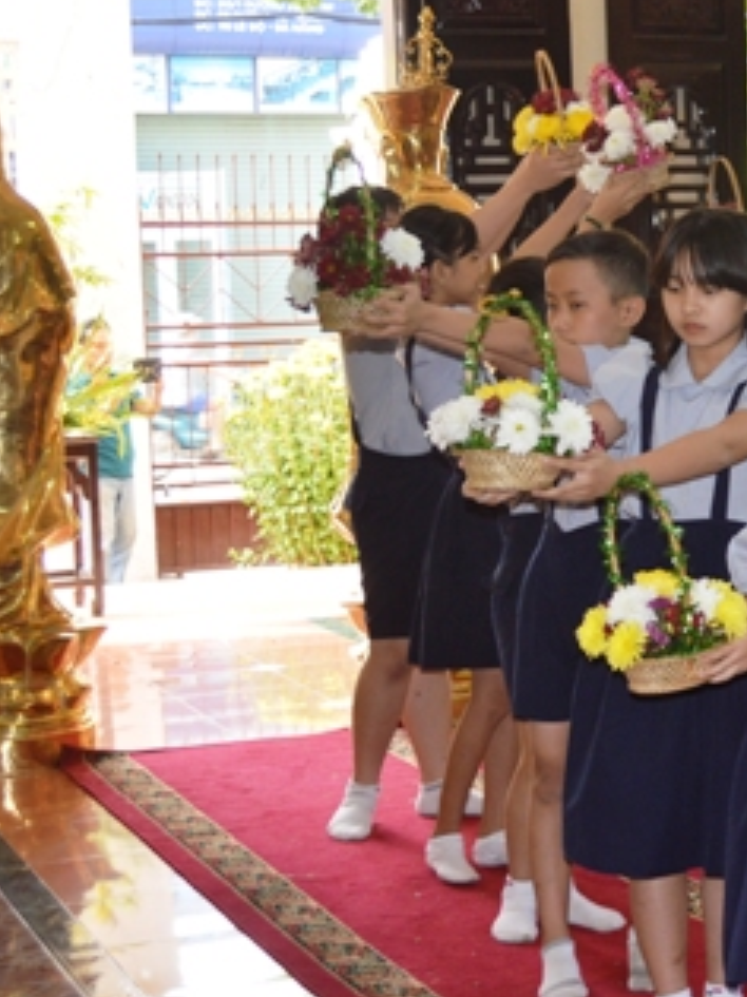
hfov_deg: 16.7
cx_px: 858
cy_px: 522
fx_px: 2447
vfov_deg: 23.0
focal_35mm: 85
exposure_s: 1/80
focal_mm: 29
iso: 400
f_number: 4.5
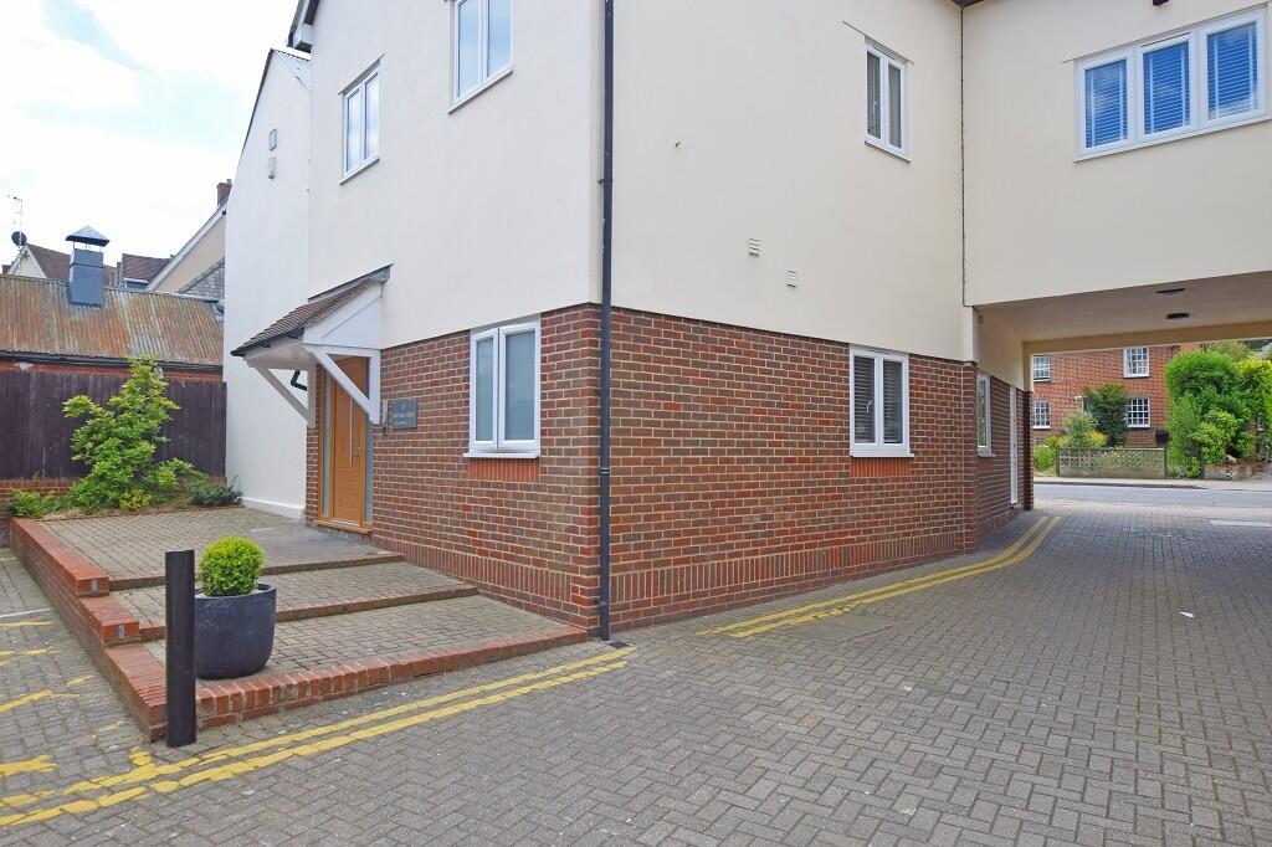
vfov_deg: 77.3
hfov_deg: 100.4
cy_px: 424
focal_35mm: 15
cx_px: 636
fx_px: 530
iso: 100
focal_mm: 10
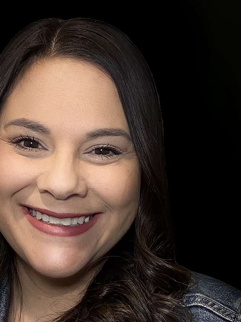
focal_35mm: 53
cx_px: 73
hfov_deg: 27.3
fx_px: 492
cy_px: 249
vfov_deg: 35.2
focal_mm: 2.69
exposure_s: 1/40
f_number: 1.9
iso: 250
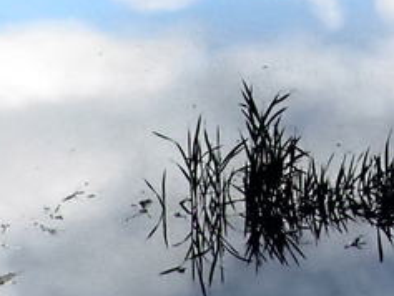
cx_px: 623
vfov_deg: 9.1
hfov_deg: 12.3
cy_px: -308
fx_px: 1731
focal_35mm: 152
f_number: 2.8
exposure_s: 1/640
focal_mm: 4.5
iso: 100
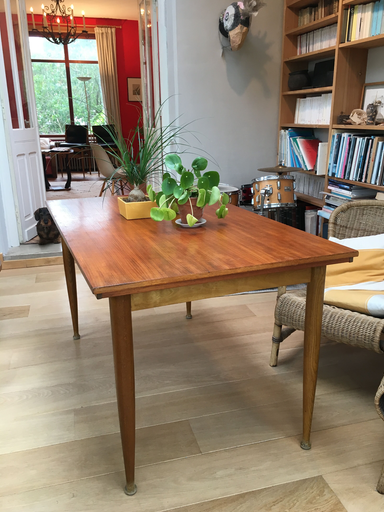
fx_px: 444
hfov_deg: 46.8
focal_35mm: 30
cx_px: 198
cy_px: 259
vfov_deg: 60.0
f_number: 2.2
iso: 40
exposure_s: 1/33
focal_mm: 4.15
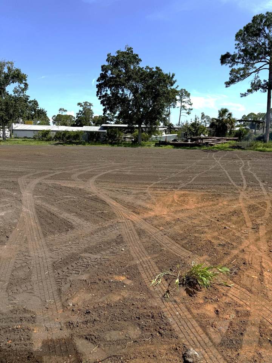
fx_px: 251
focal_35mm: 24
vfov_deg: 71.6
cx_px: 136
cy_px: 182
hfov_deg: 56.8
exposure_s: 1/11905
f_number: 1.78
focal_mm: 6.76
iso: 80
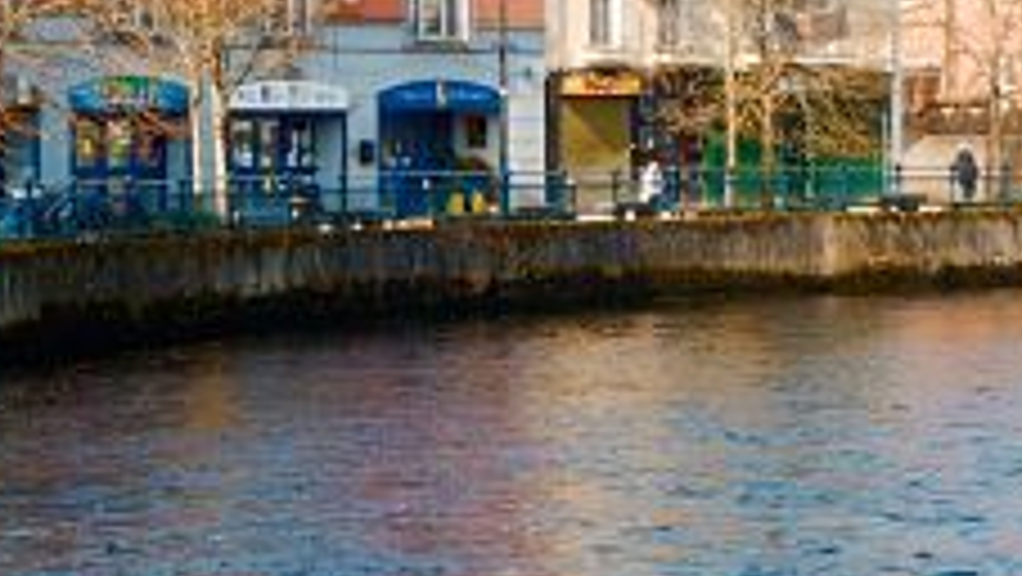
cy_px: 50
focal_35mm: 144
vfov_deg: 8.4
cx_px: 365
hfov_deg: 14.9
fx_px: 3905
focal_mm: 26
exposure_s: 1/200
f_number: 7.1
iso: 100
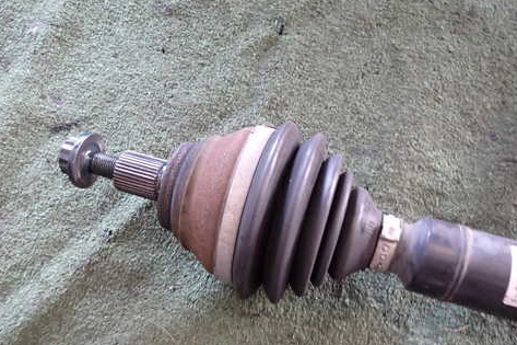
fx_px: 474
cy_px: 204
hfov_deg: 57.2
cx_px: 246
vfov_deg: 39.8
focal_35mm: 33
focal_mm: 4.5
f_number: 2
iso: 320
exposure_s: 1/30
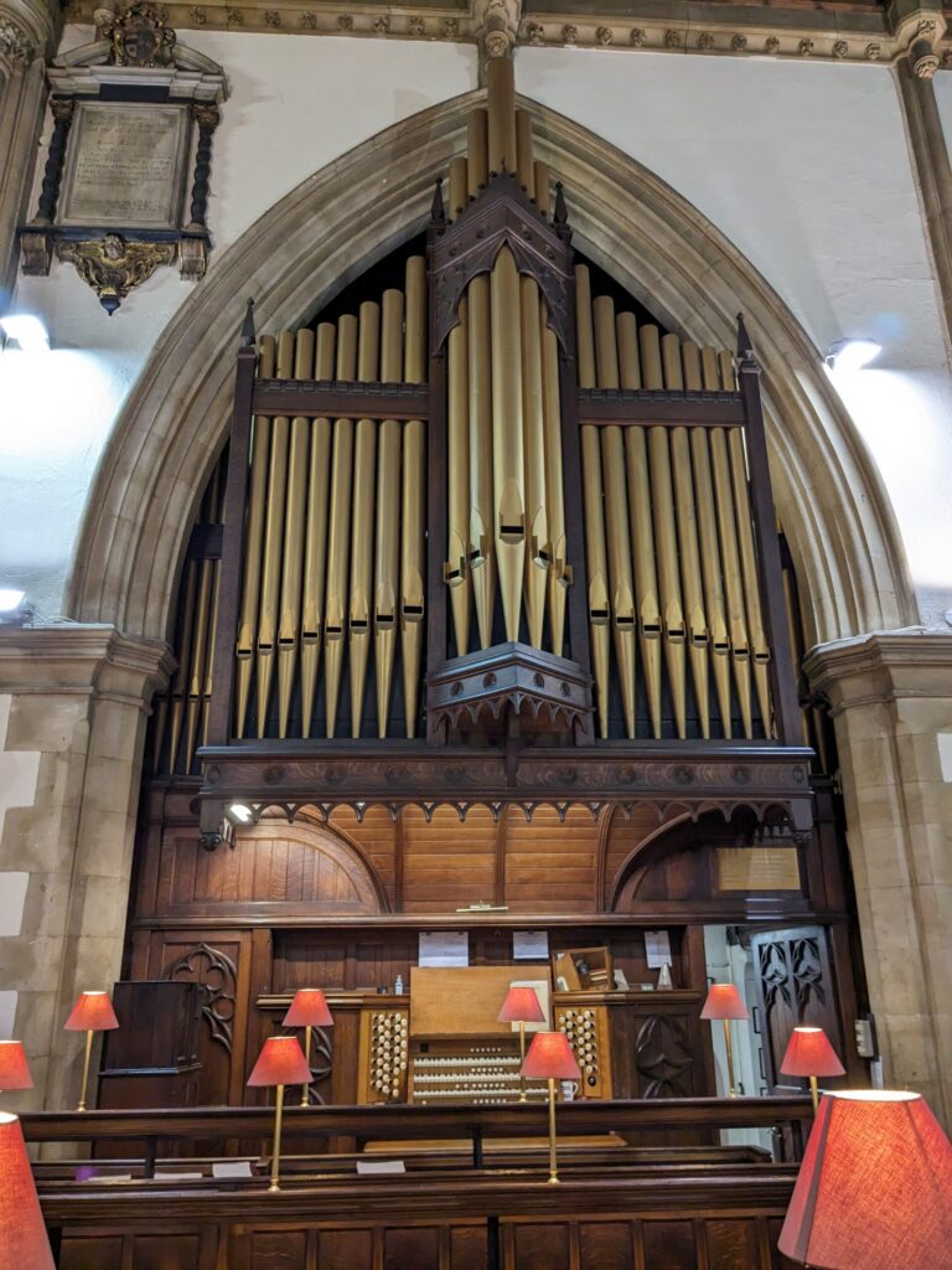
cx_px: 476
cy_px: 635
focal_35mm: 27
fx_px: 990
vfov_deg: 65.3
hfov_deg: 51.4
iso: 337
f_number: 1.73
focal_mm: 4.38
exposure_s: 1/99.9
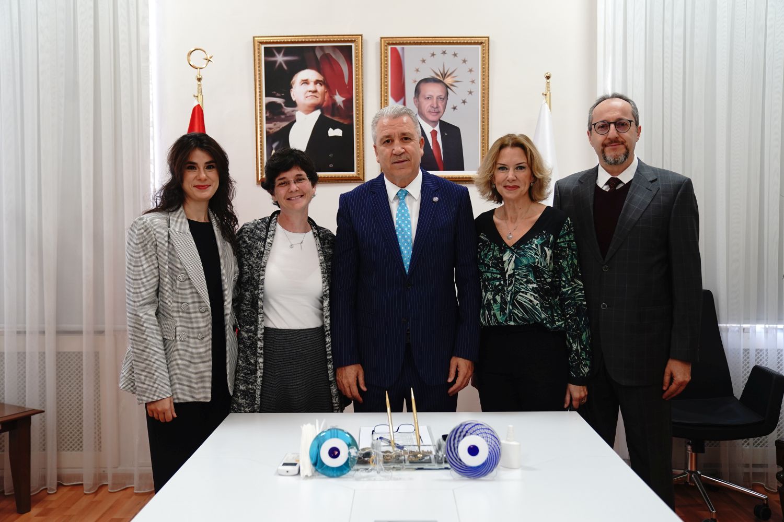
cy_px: 261
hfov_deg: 55.8
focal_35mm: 34
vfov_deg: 38.9
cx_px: 392
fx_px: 740
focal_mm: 34
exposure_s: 1/100
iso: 800
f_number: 3.2
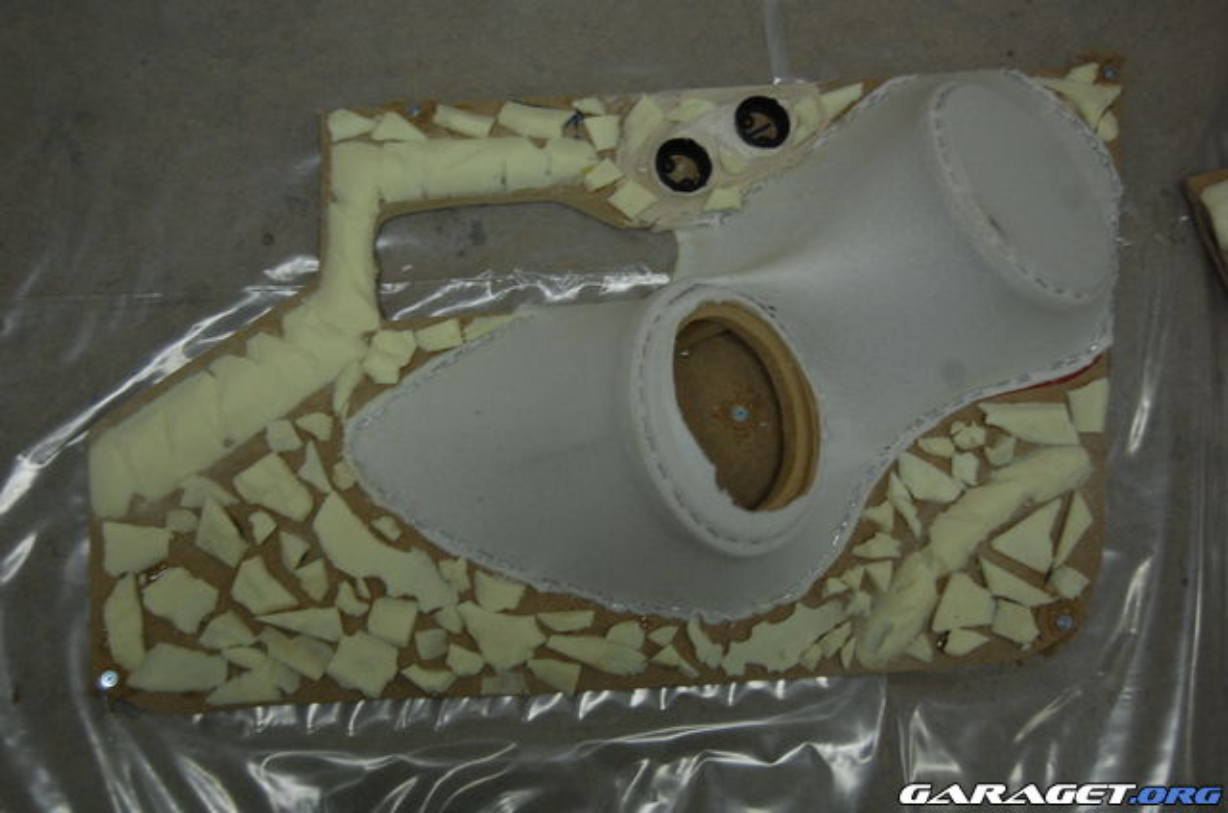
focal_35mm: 45
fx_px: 1532
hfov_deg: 43.7
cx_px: 614
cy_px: 406
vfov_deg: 29.7
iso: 800
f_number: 4.2
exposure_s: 1/20
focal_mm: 30
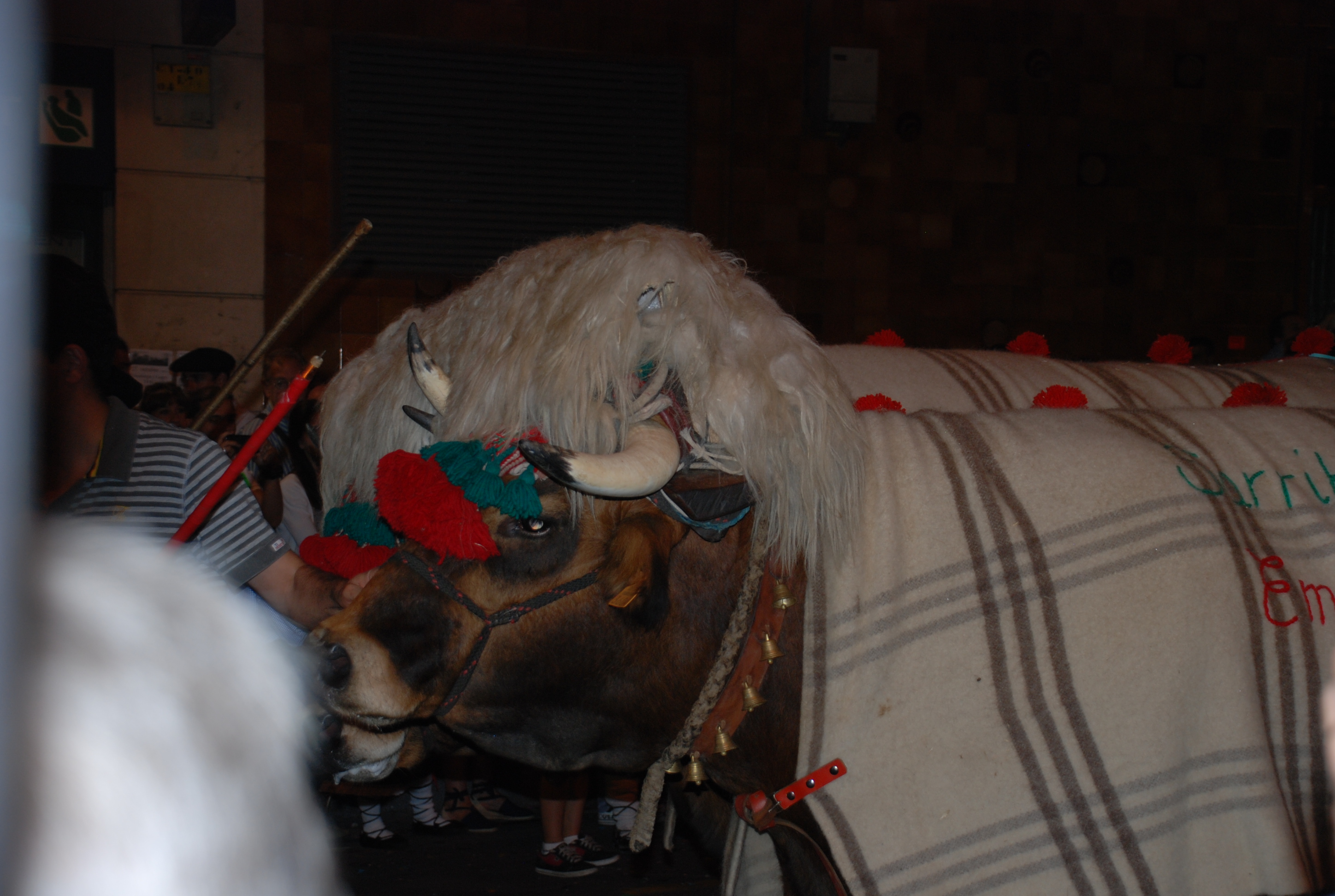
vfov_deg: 23.9
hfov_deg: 35.0
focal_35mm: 57
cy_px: 448
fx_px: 2118
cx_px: 668
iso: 200
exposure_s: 1/60
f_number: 4.5
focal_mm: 38
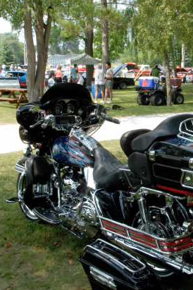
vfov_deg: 35.0
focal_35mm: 57
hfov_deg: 23.6
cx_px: 134
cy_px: 138
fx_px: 458
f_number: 24
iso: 1000
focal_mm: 26
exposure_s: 1/60
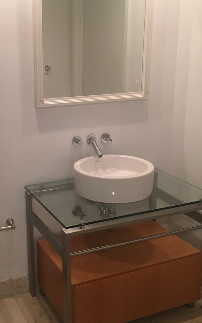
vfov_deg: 42.6
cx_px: 54
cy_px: 149
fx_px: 414
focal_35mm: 47
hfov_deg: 27.1
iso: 125
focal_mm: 4.15
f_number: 2.2
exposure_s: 1/30
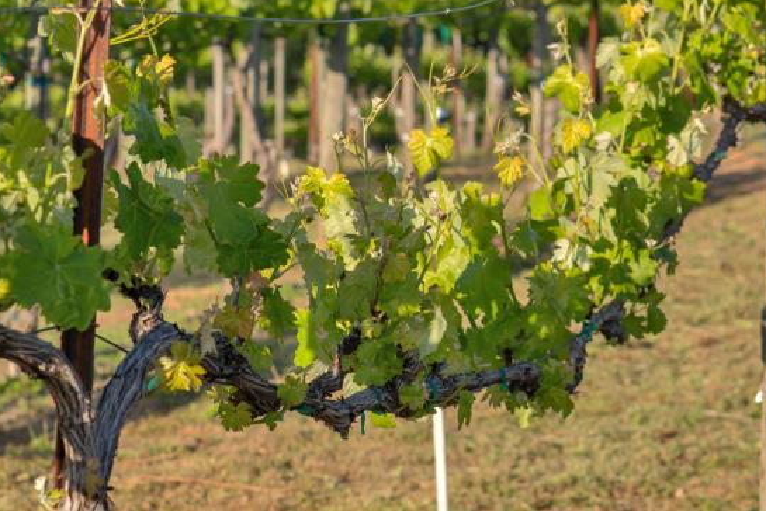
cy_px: 80
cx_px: 551
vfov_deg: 9.6
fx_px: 3044
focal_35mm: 143
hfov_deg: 14.3
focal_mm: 52
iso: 100
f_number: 5
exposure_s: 1/400
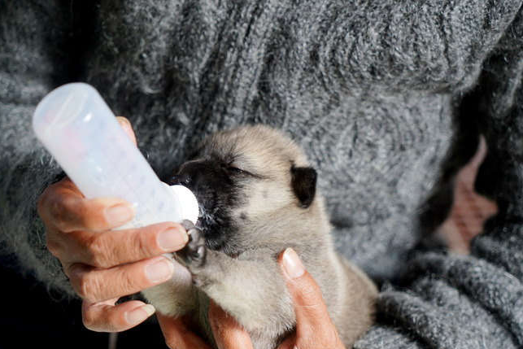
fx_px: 1075
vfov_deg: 18.4
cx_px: 275
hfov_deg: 27.3
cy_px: 198
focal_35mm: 74
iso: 400
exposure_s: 1/50
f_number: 4
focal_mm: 61
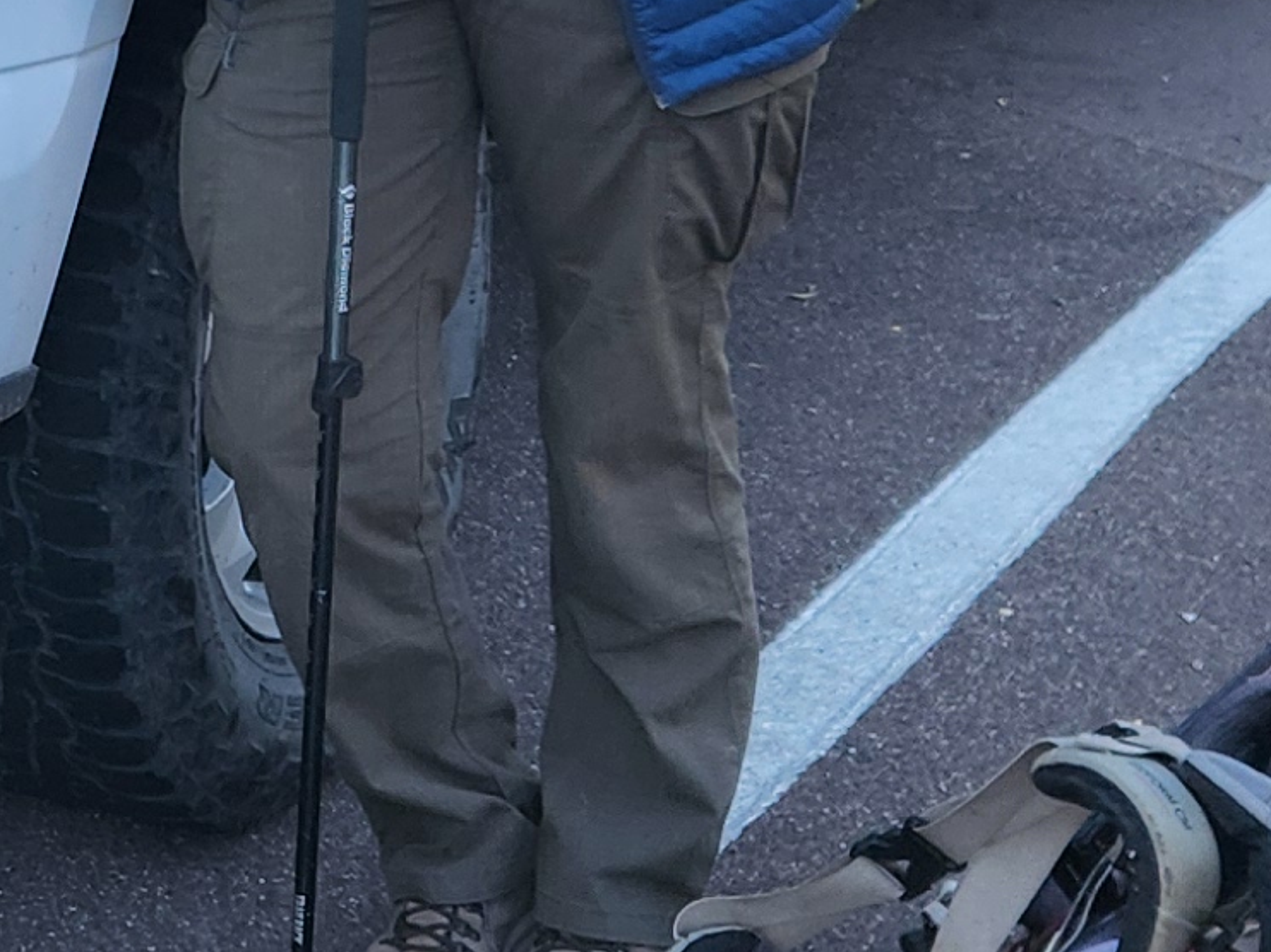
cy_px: -396
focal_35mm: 124
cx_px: -618
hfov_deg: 14.8
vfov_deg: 11.5
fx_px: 4551
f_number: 1.8
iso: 50
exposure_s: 1/180
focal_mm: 5.4
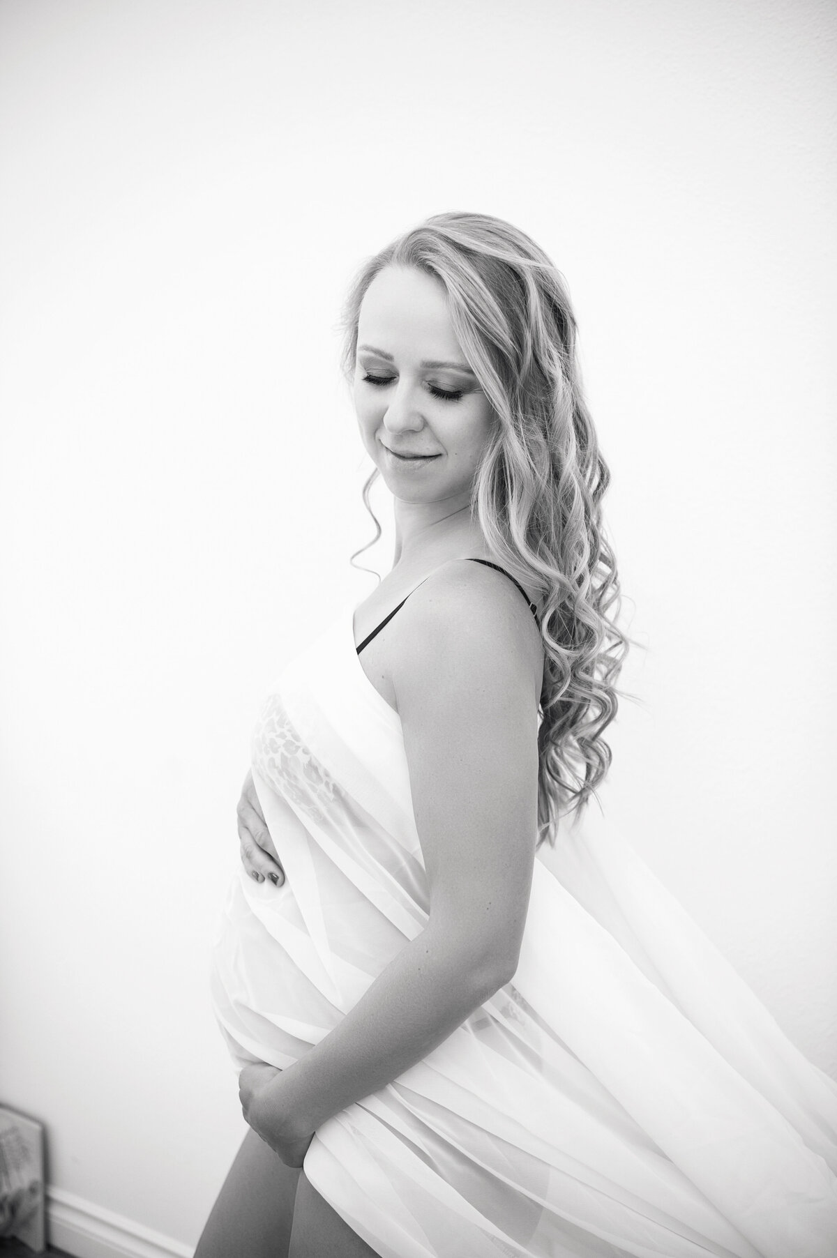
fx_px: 1537
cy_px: 629
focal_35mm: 44
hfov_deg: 30.5
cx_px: 418
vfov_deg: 44.5
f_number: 3.2
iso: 400
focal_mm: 44
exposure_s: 1/200
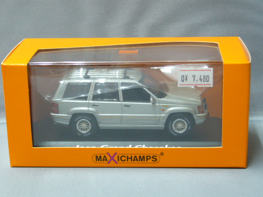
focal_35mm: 86
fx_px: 653
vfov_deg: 17.2
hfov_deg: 22.8
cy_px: 98
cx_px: 132
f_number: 3.8
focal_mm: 10.4
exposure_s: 1/13
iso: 125
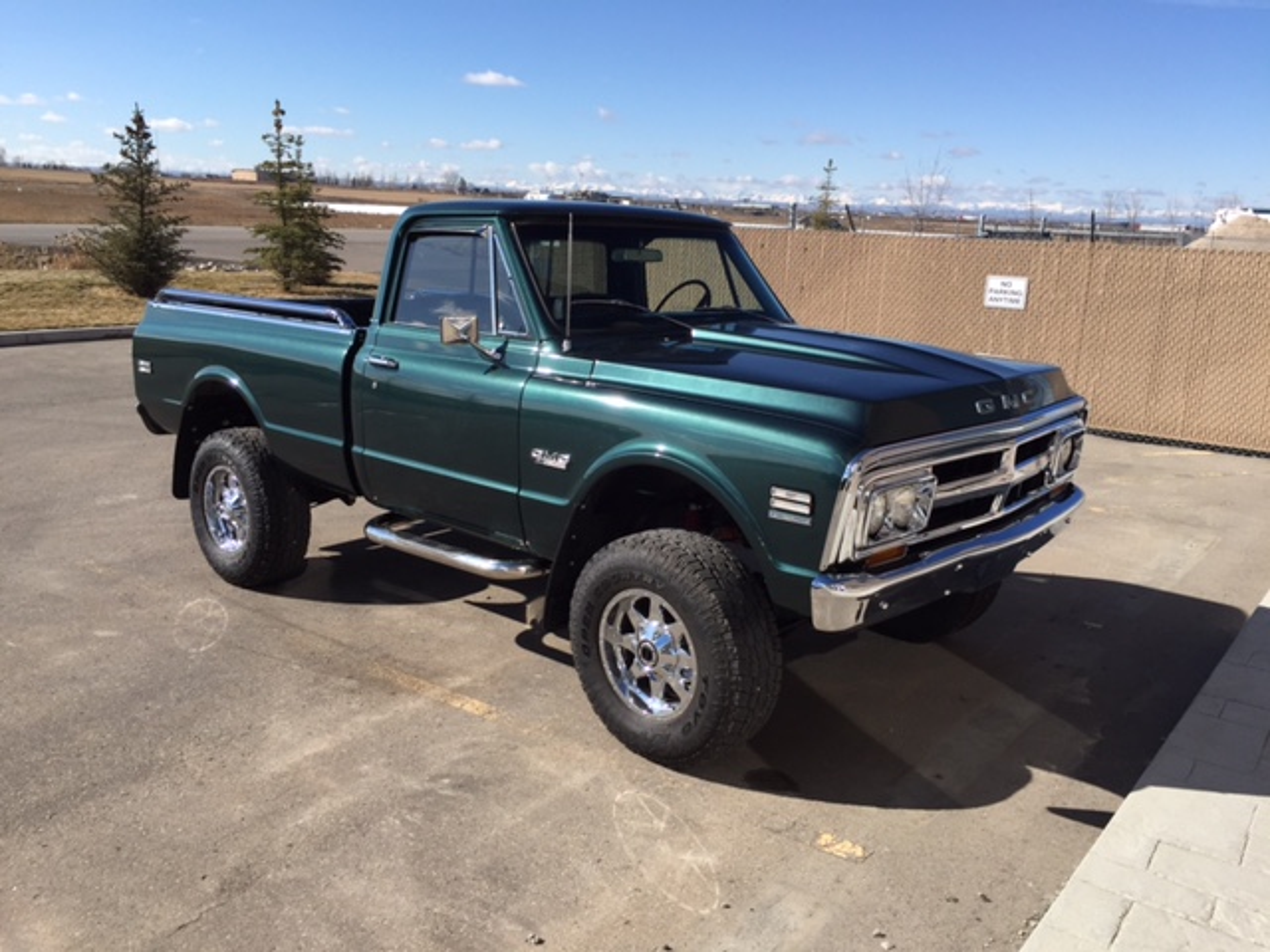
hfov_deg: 61.7
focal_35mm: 29
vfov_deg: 48.2
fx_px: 1064
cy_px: 476
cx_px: 635
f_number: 2.2
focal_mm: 4.15
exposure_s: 1/1883
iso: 32
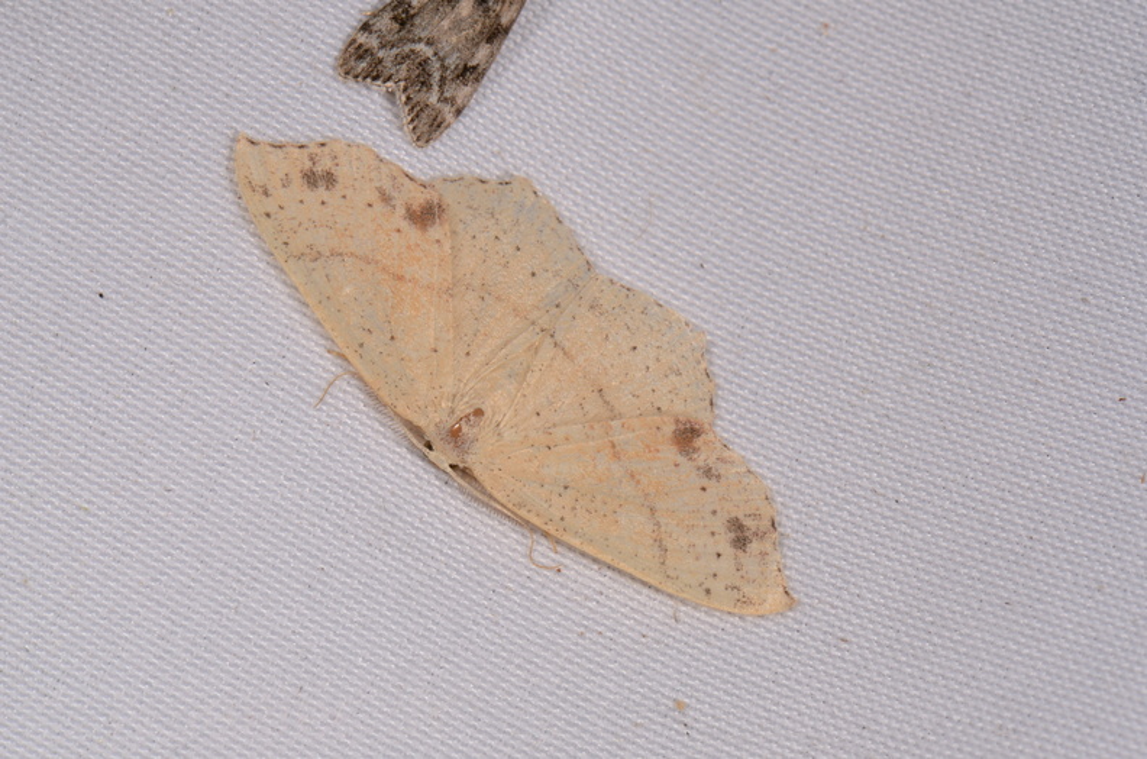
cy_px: 380
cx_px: 574
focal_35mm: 128
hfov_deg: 16.1
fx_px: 4053
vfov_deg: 10.7
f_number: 25
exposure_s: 1/60
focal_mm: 85
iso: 100
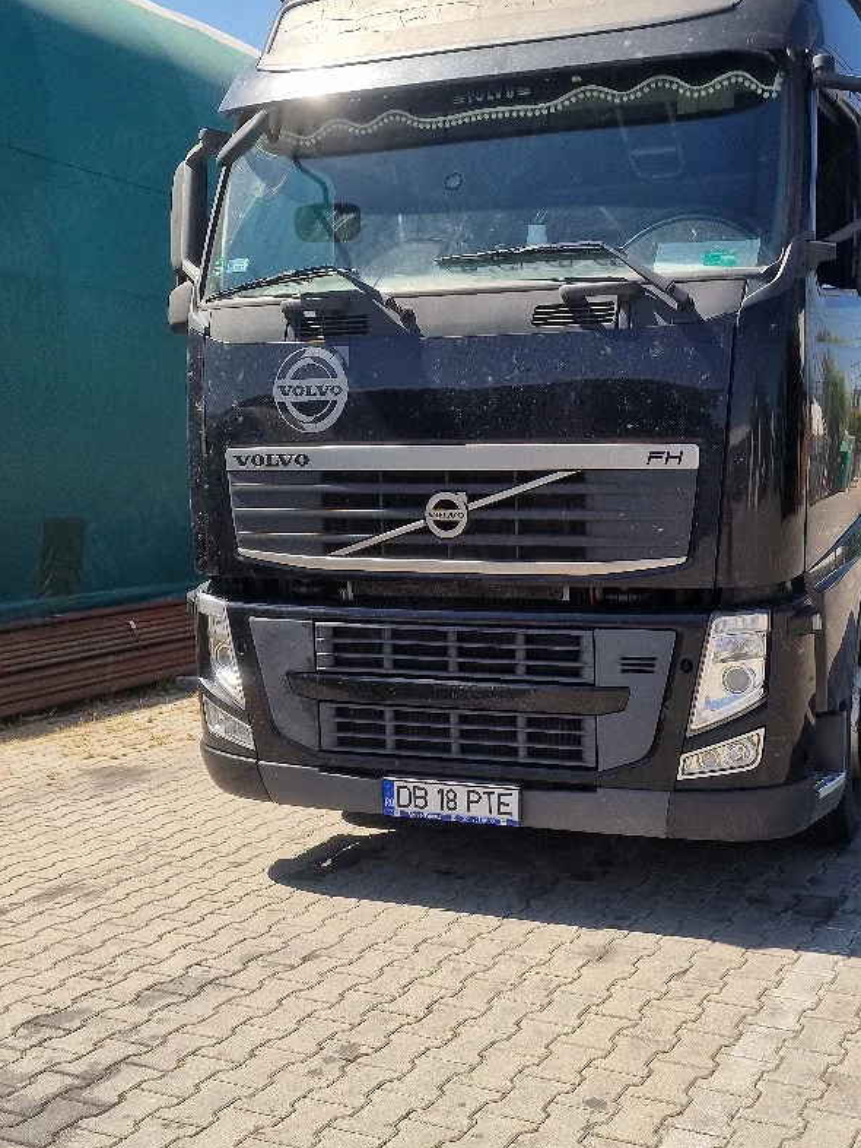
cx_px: 588
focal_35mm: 39
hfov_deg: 36.4
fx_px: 1293
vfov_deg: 47.8
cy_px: 608
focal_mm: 6.4
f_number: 1.8
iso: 50
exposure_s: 1/769
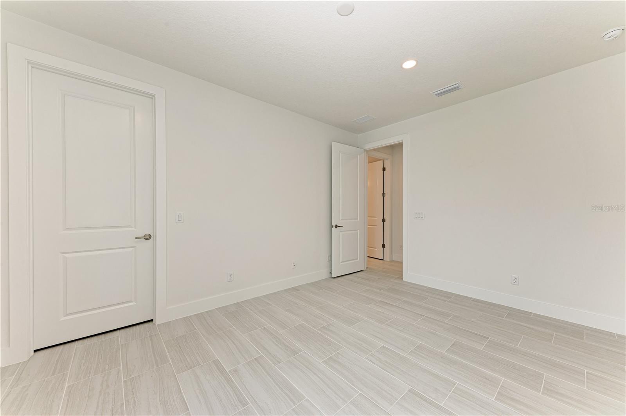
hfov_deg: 108.4
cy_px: 208
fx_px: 226
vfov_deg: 85.3
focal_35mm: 13
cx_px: 313
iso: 200
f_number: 9
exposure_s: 1/13
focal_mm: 13
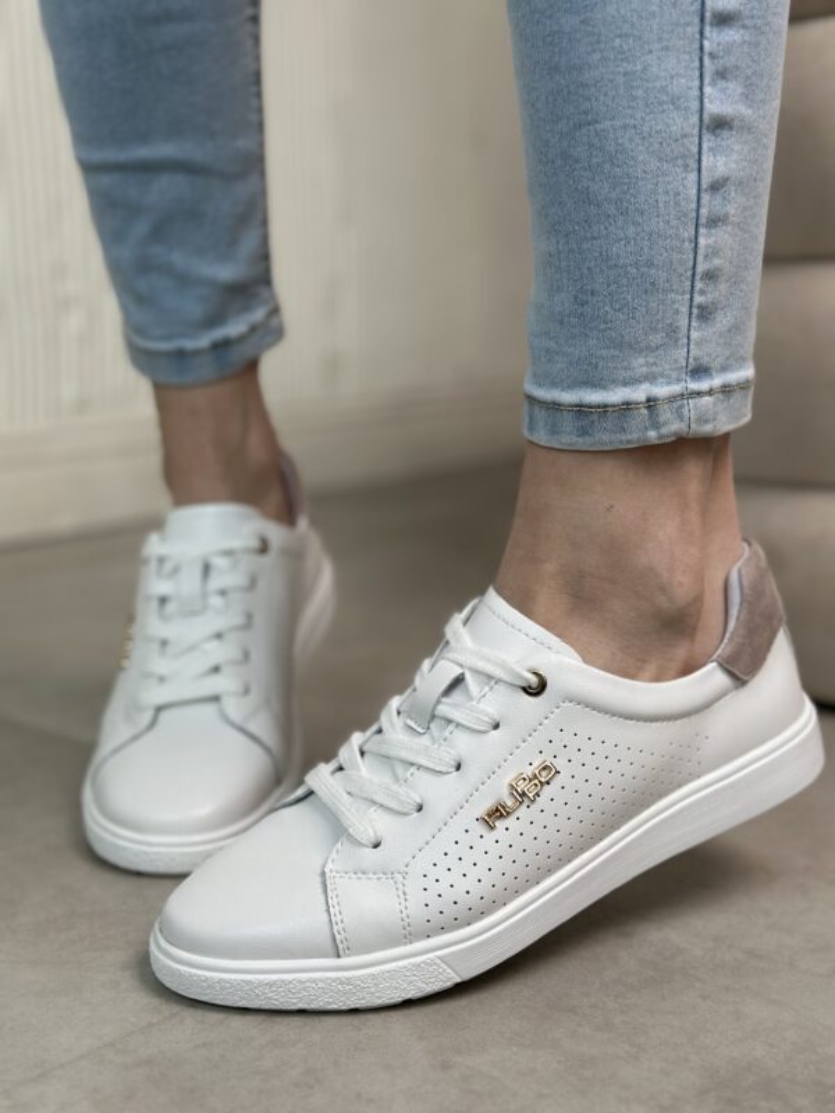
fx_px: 1544
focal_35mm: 48
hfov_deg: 30.3
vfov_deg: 39.7
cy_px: 556
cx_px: 418
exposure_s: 1/380
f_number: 1.78
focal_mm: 6.86
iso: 80
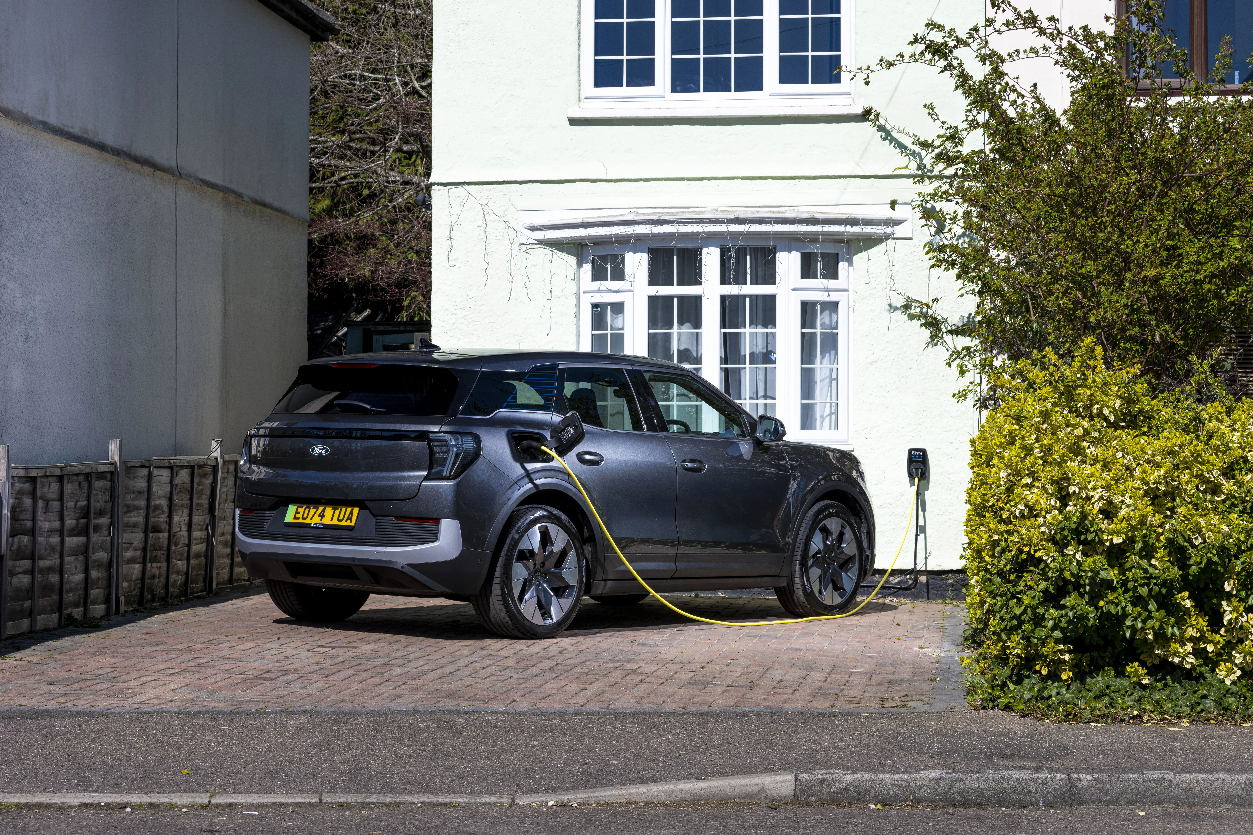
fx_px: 2436
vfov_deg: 19.5
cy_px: 418
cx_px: 626
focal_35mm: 70
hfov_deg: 28.8
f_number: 9
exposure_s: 1/250
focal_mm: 70
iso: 200
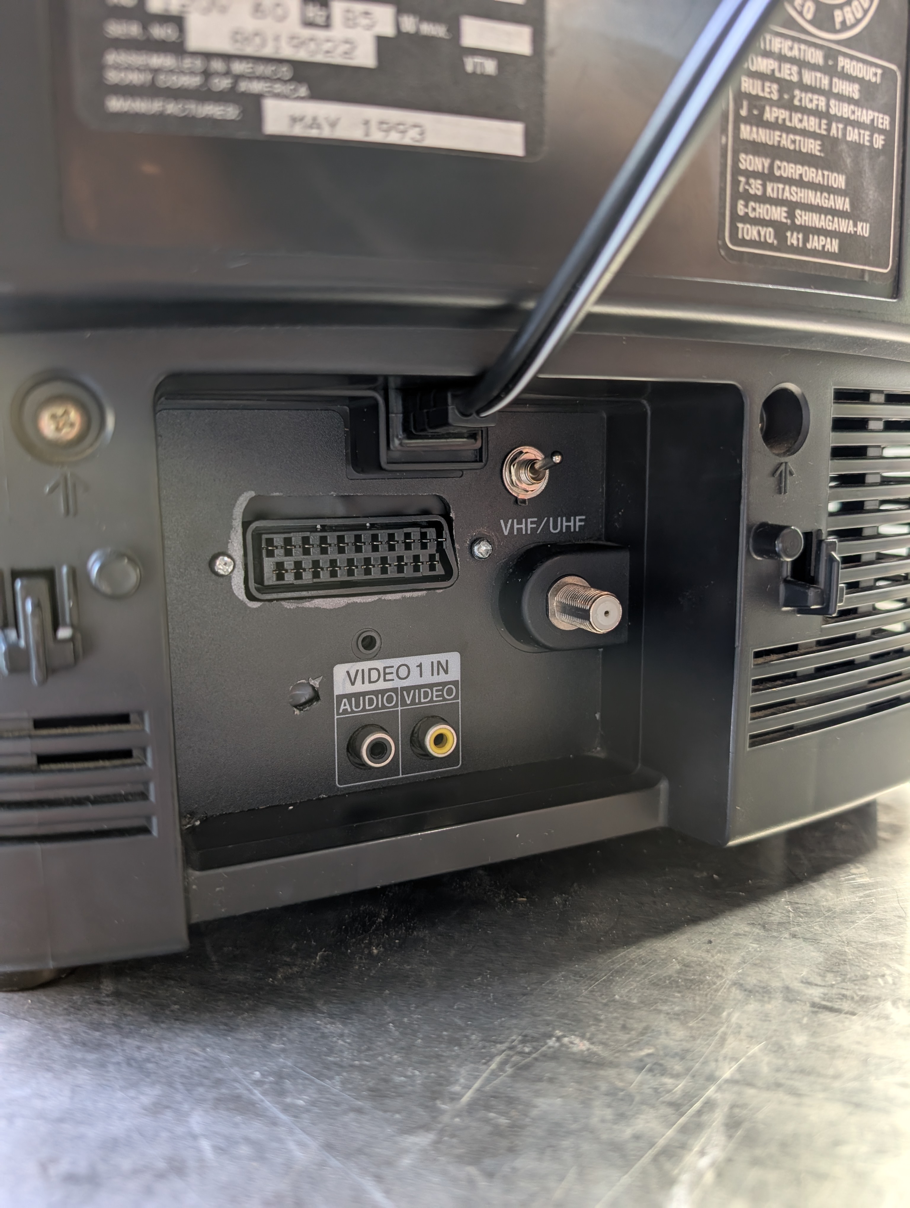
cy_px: 604
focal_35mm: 24
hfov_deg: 56.9
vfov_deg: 71.5
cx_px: 455
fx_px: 839
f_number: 1.68
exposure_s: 1/30
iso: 17
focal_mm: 6.9
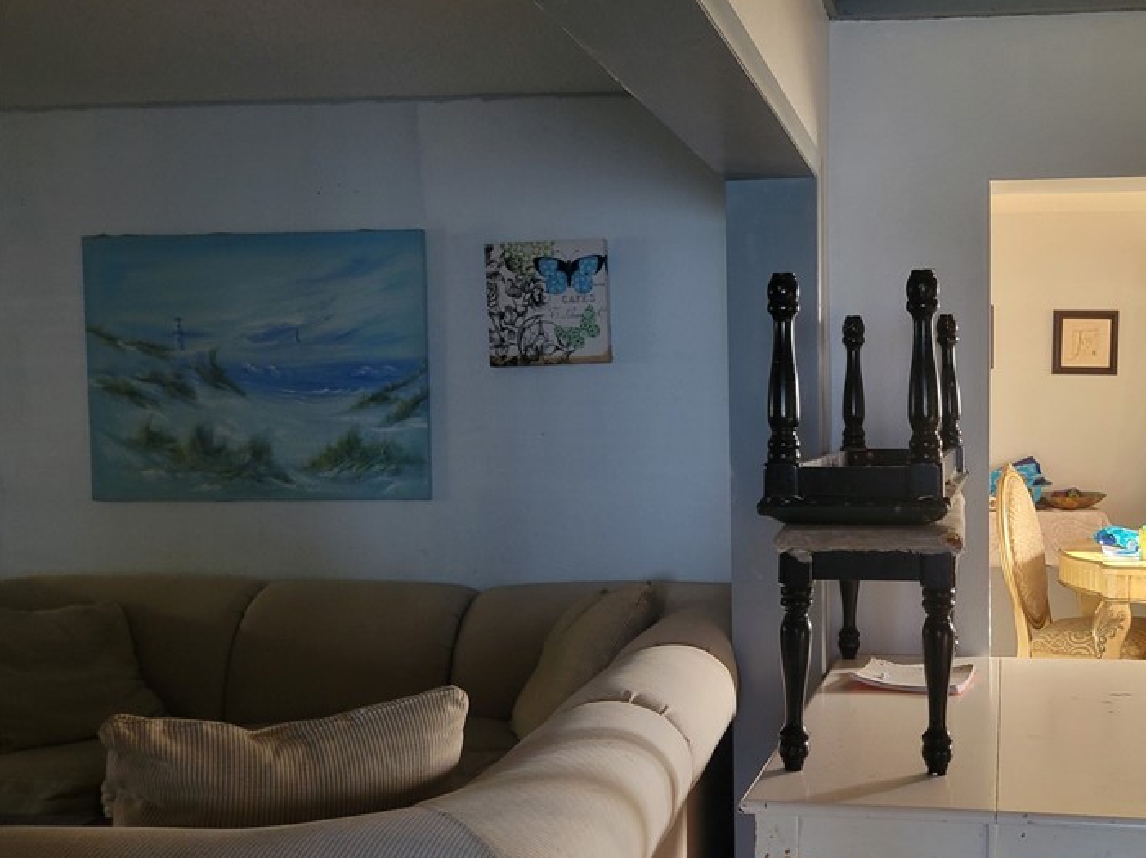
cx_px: 832
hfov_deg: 47.5
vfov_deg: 37.7
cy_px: 456
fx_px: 1257
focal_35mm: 38
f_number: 1.8
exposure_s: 1/40
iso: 250
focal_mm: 5.4
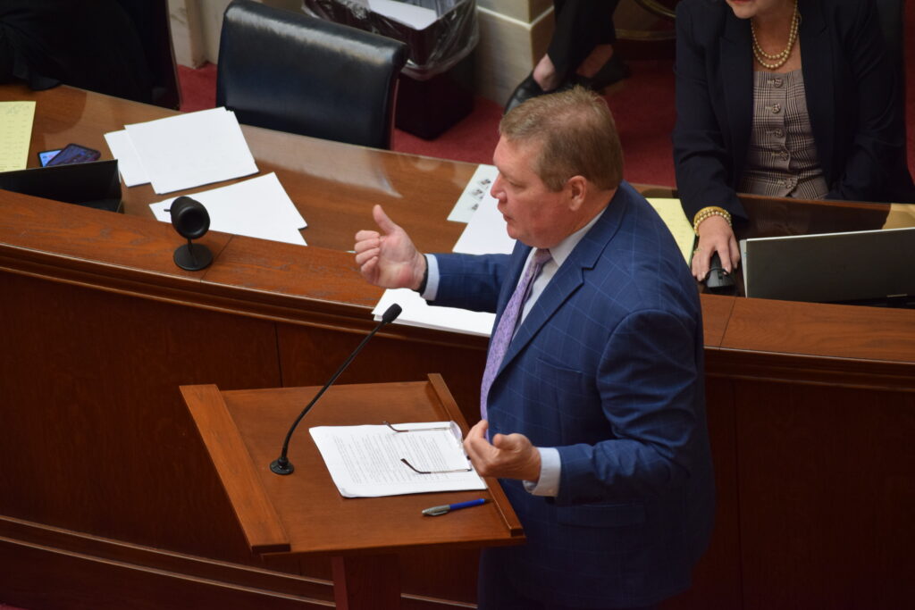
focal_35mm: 165
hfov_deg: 12.5
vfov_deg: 8.3
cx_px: 458
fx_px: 4194
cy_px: 305
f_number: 4.5
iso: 1400
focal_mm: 110
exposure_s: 1/60
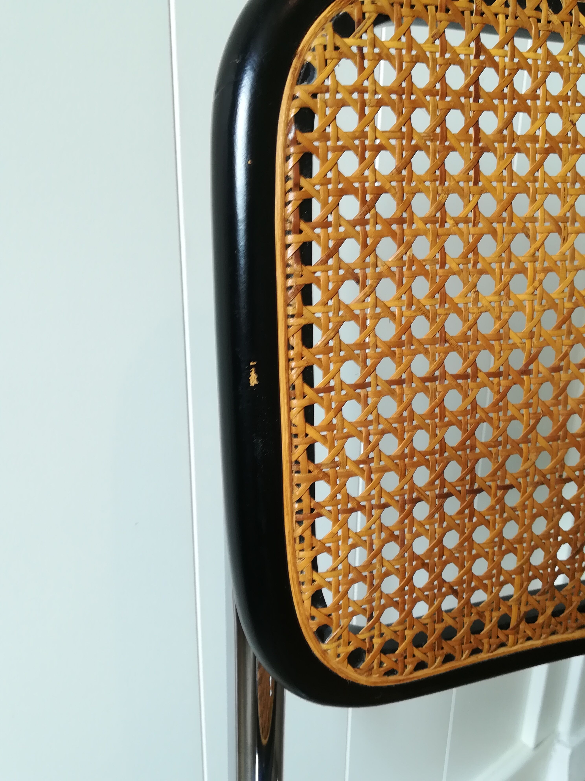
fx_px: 744
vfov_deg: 55.4
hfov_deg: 42.9
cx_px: 292
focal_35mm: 33
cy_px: 390
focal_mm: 3.83
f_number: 2.2
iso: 80
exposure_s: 1/30
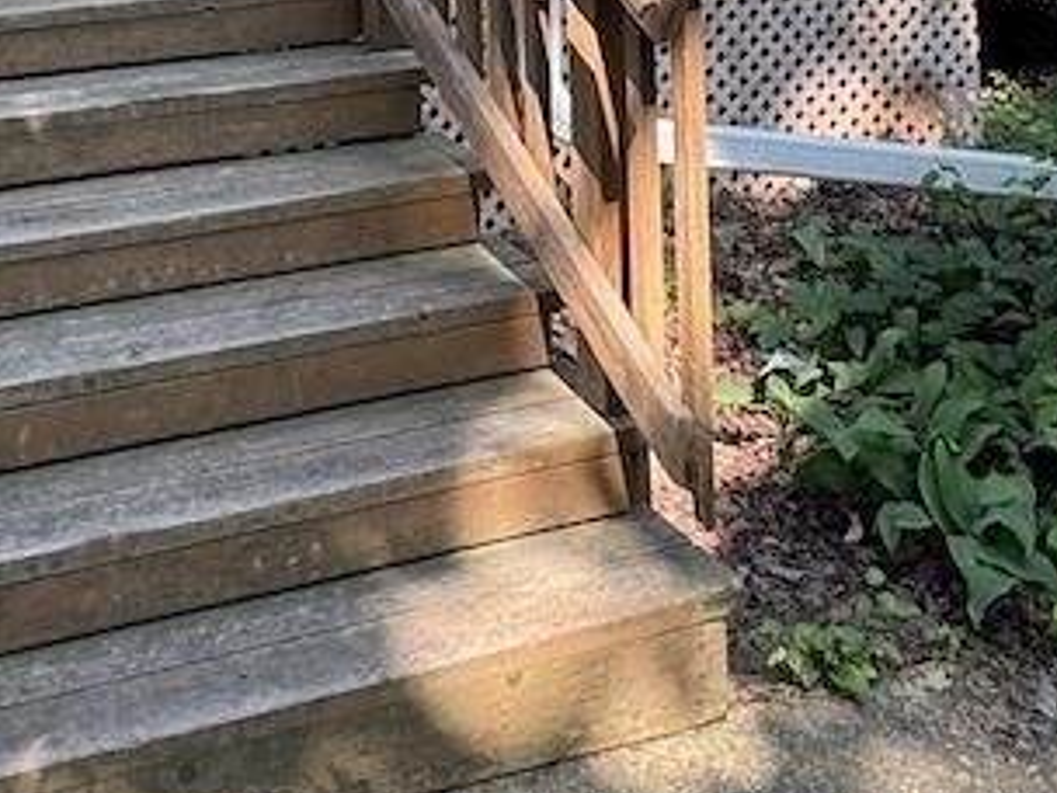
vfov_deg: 19.8
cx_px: 330
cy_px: -546
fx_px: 1802
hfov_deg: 32.4
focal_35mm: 59
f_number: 2.2
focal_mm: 2.22
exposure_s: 1/110
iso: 40
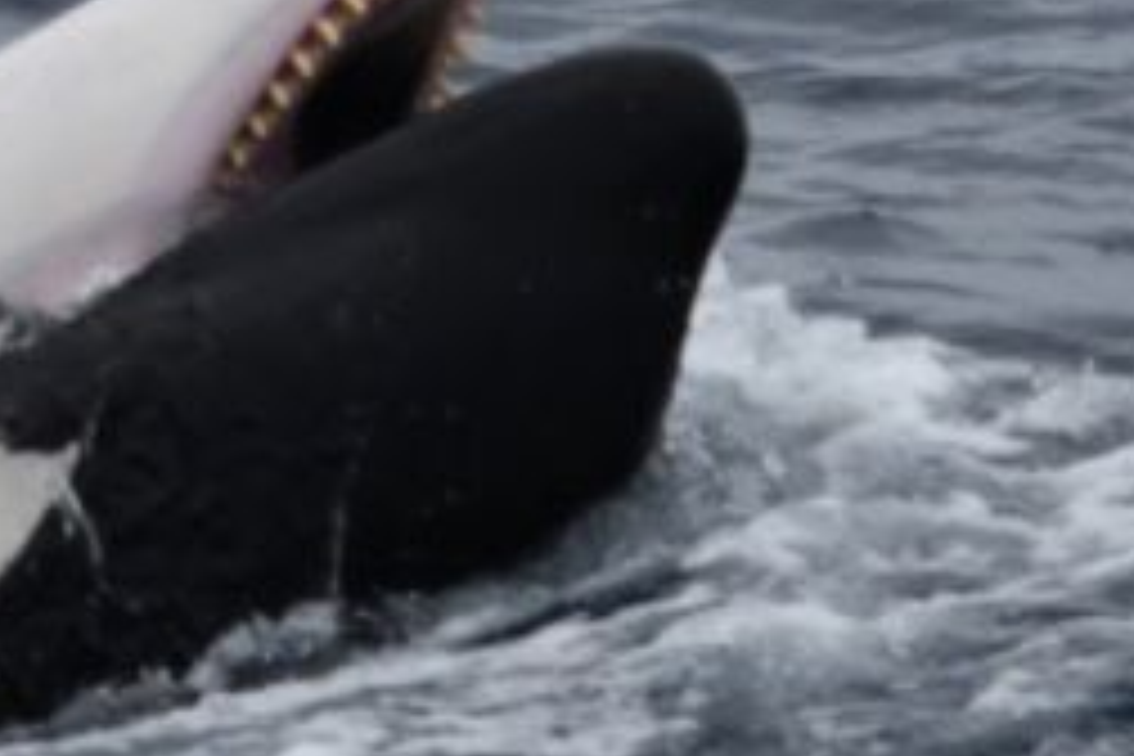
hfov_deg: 1.4
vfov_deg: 1.0
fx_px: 45041
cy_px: 304
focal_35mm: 1430
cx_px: -490
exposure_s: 1/8000
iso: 1000
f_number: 6
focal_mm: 450
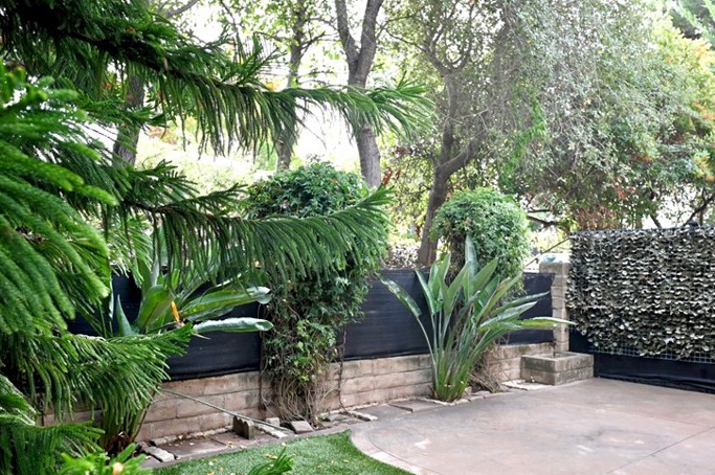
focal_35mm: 30
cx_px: 421
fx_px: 595
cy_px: 270
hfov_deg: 61.6
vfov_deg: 43.4
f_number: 4
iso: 400
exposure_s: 1/250
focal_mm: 20
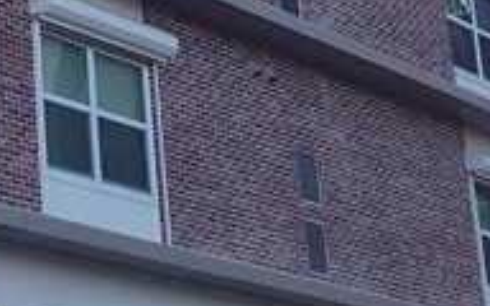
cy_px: -145
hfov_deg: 13.7
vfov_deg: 9.8
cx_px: -482
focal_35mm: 130
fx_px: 1736
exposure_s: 1/823
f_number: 1.8
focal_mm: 5.56
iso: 100
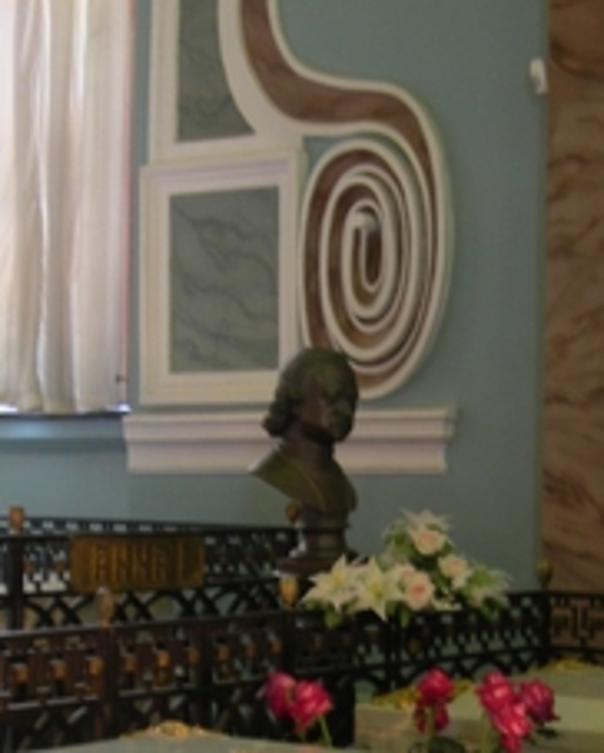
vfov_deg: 19.1
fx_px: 2187
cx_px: 428
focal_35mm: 98
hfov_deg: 15.7
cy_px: 717
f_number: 2.8
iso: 59
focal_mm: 7.8
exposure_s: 1/3.7
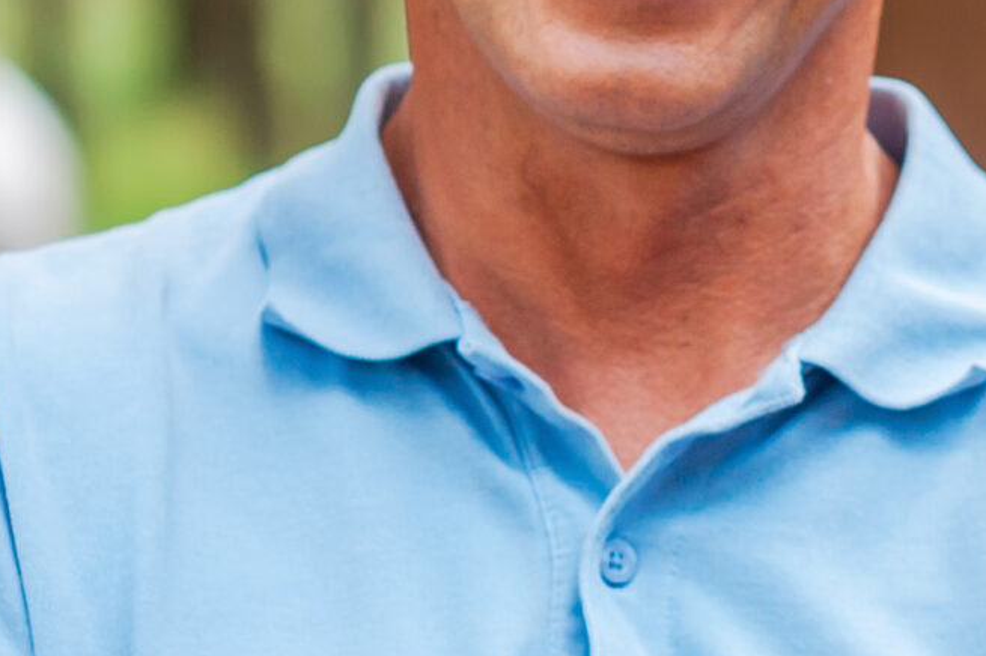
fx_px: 9088
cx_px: 1094
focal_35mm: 332
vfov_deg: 4.1
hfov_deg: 6.2
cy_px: 241
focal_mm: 85
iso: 320
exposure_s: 1/100
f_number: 3.2
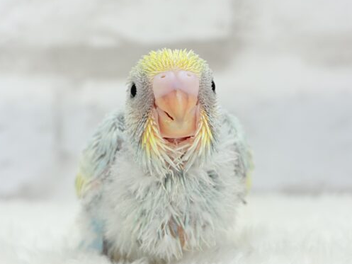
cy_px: 105
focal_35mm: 67
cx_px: 165
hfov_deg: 29.0
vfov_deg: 21.9
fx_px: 681
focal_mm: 5.96
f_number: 1.6
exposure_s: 1/50
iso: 40
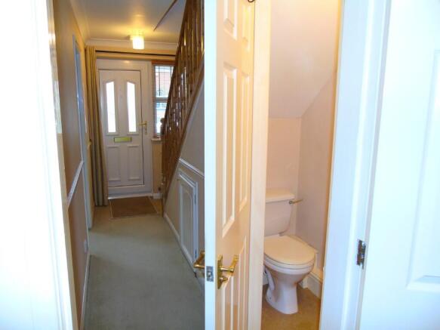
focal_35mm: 25
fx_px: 318
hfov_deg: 69.4
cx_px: 220
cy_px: 165
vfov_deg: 54.9
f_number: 3.4
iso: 200
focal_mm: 4.4
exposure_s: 1/30
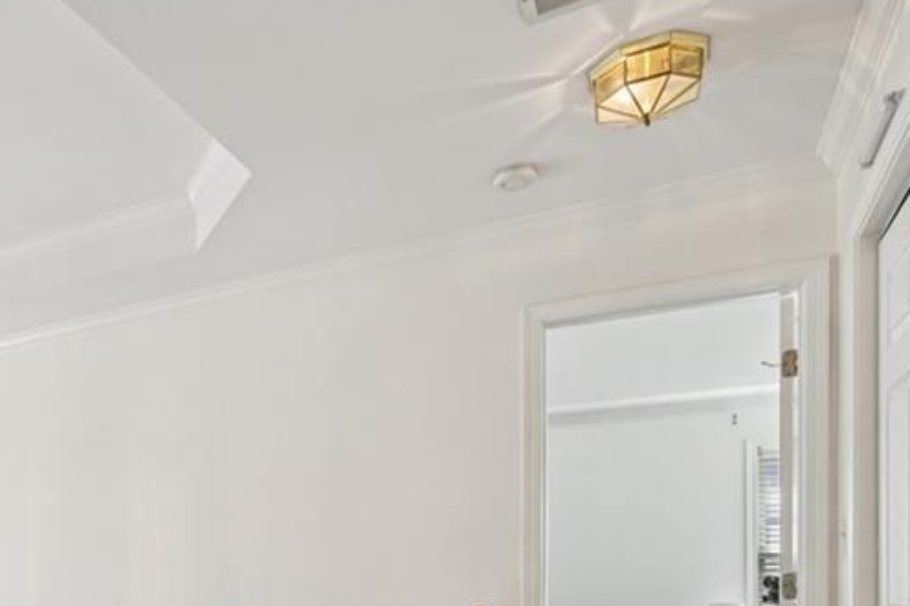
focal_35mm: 33
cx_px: 141
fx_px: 834
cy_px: 572
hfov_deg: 52.3
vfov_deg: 36.8
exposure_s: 1/80
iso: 800
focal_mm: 16
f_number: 8
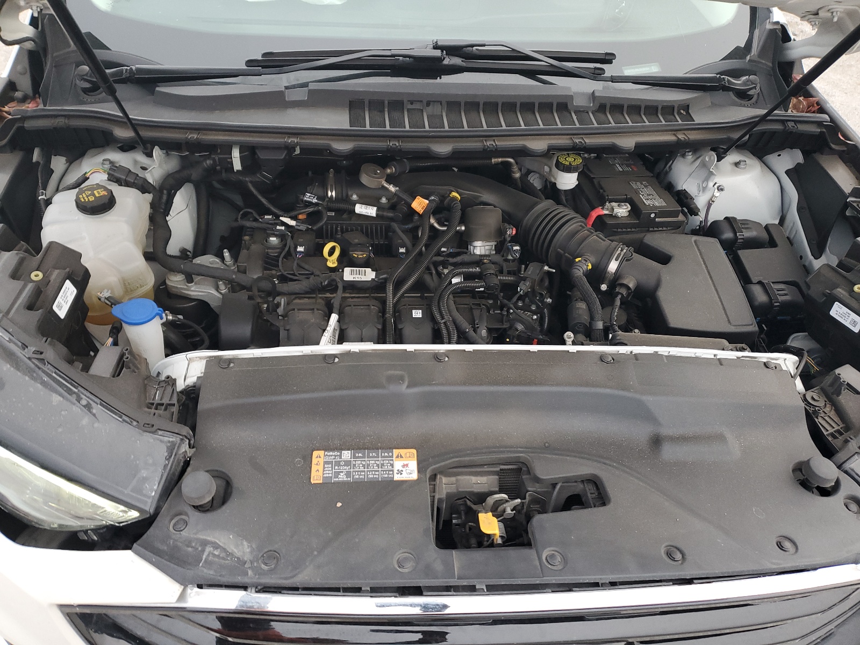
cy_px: 322
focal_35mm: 26
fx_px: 646
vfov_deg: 53.1
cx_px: 430
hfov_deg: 67.3
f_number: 1.5
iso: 79
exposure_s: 1/60.2
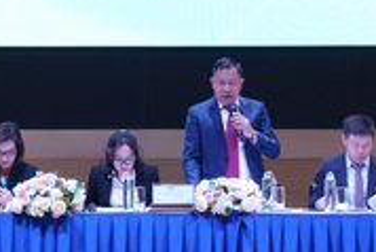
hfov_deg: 9.9
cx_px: 156
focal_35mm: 207
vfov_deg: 6.6
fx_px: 2164
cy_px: 46
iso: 1000
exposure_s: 1/200
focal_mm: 54
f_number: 5
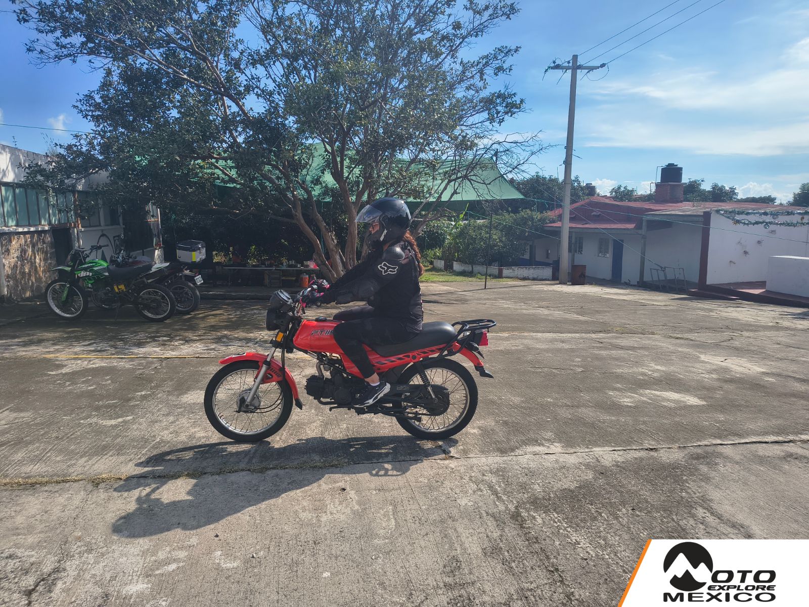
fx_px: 538
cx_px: 404
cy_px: 304
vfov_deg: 58.9
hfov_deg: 73.9
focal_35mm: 23
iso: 101
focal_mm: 5.56
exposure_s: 1/3686
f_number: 1.8
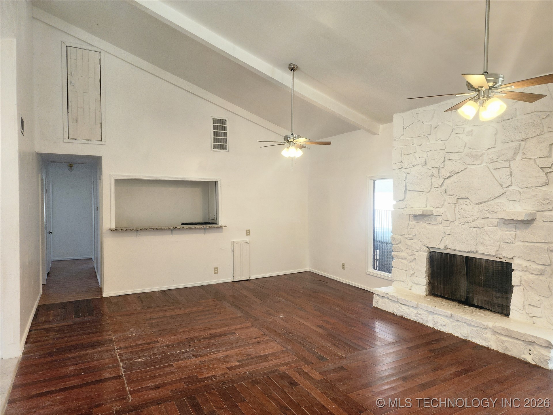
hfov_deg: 73.9
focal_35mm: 23
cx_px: 276
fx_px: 367
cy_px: 208
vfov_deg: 58.9
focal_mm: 6.4
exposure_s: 1/120
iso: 160
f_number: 1.8
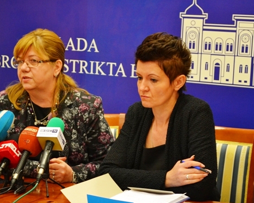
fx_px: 802
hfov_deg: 18.0
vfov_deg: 14.4
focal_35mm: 107
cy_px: 115
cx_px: 104
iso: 1600
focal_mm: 55
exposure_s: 1/60
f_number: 5.6
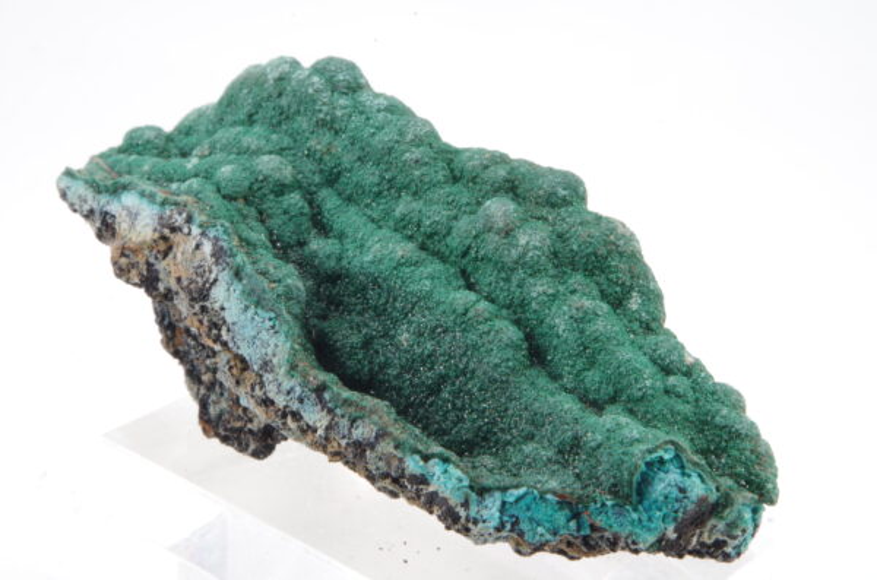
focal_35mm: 64
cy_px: 290
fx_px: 1555
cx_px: 438
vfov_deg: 21.1
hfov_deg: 31.5
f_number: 4.5
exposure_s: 1/2
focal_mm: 42.5
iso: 100
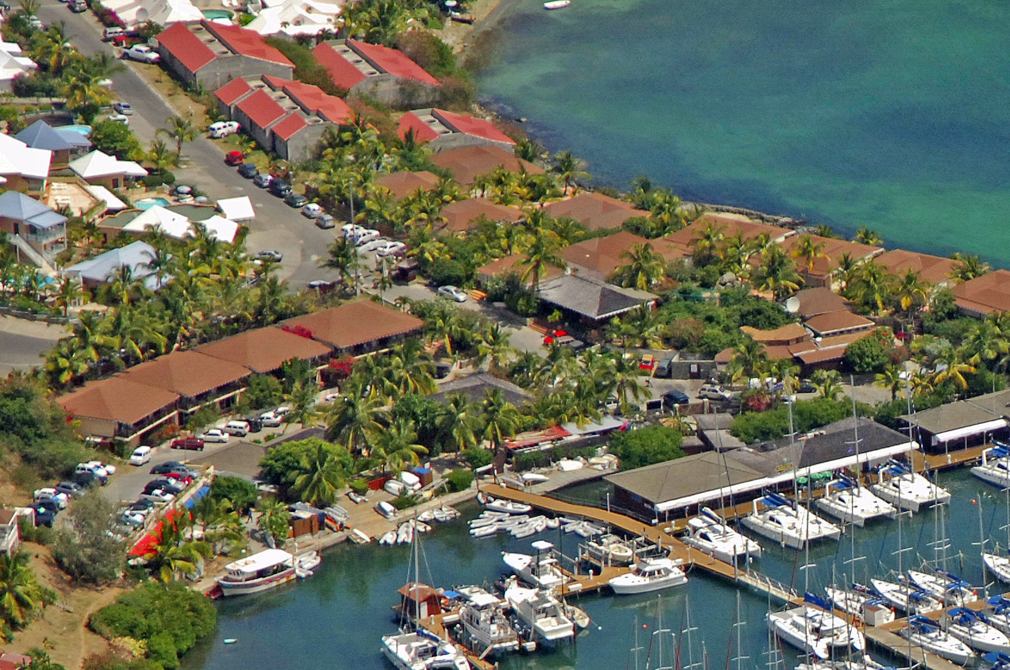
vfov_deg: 3.6
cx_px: 1048
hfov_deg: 5.4
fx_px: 10647
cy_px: 604
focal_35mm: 380
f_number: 7.6
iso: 400
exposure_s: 1/1250
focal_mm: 100
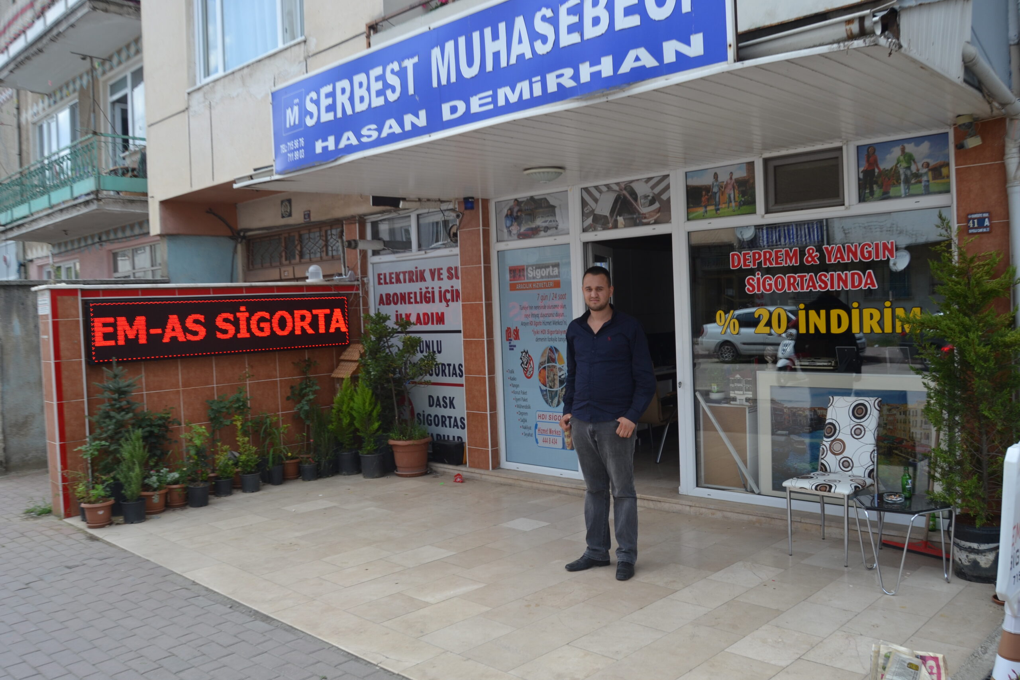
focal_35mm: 27
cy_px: 340
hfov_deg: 67.4
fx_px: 765
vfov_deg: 47.9
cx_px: 510
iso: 100
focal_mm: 18
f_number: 6.3
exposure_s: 1/160
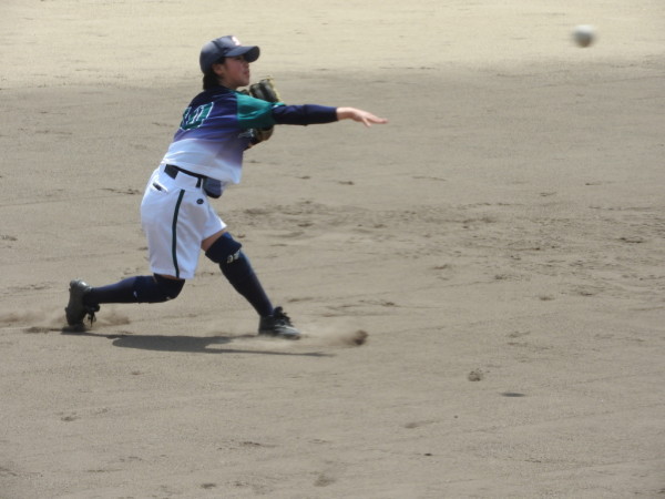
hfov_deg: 6.6
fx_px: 5763
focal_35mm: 300
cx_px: 332
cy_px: 250
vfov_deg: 5.0
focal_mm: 53.7
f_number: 5.5
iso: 100
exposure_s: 1/400
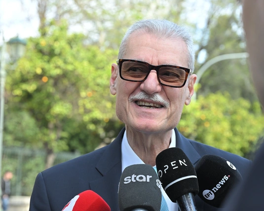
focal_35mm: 82
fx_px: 641
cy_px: 106
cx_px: 145
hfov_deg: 23.3
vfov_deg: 18.7
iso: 1000
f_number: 6.3
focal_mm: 72
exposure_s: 1/640
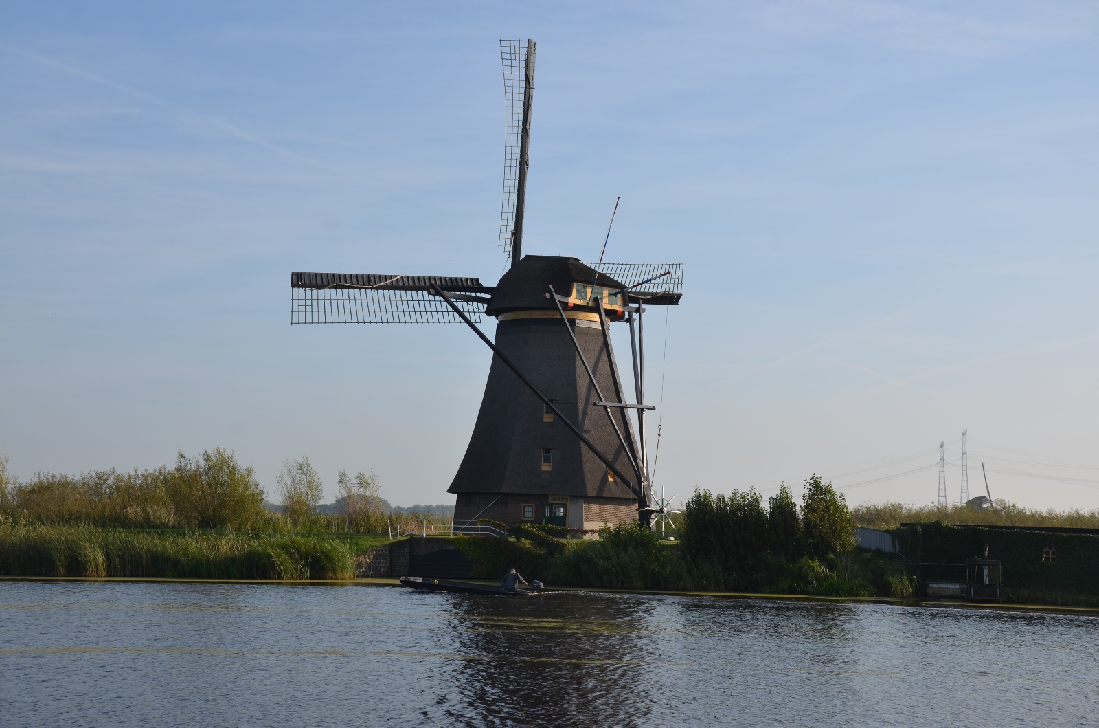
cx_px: 550
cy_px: 364
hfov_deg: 37.9
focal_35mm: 52
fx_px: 1599
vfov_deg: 25.6
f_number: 8
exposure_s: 1/250
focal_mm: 35
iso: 100
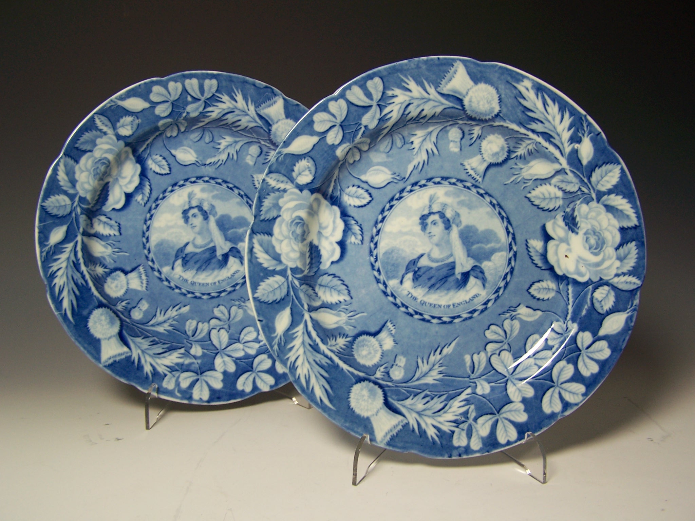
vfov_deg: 37.7
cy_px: 260
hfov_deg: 49.0
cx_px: 348
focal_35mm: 38
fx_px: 763
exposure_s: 1/30
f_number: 2.8
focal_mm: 6.3
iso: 80
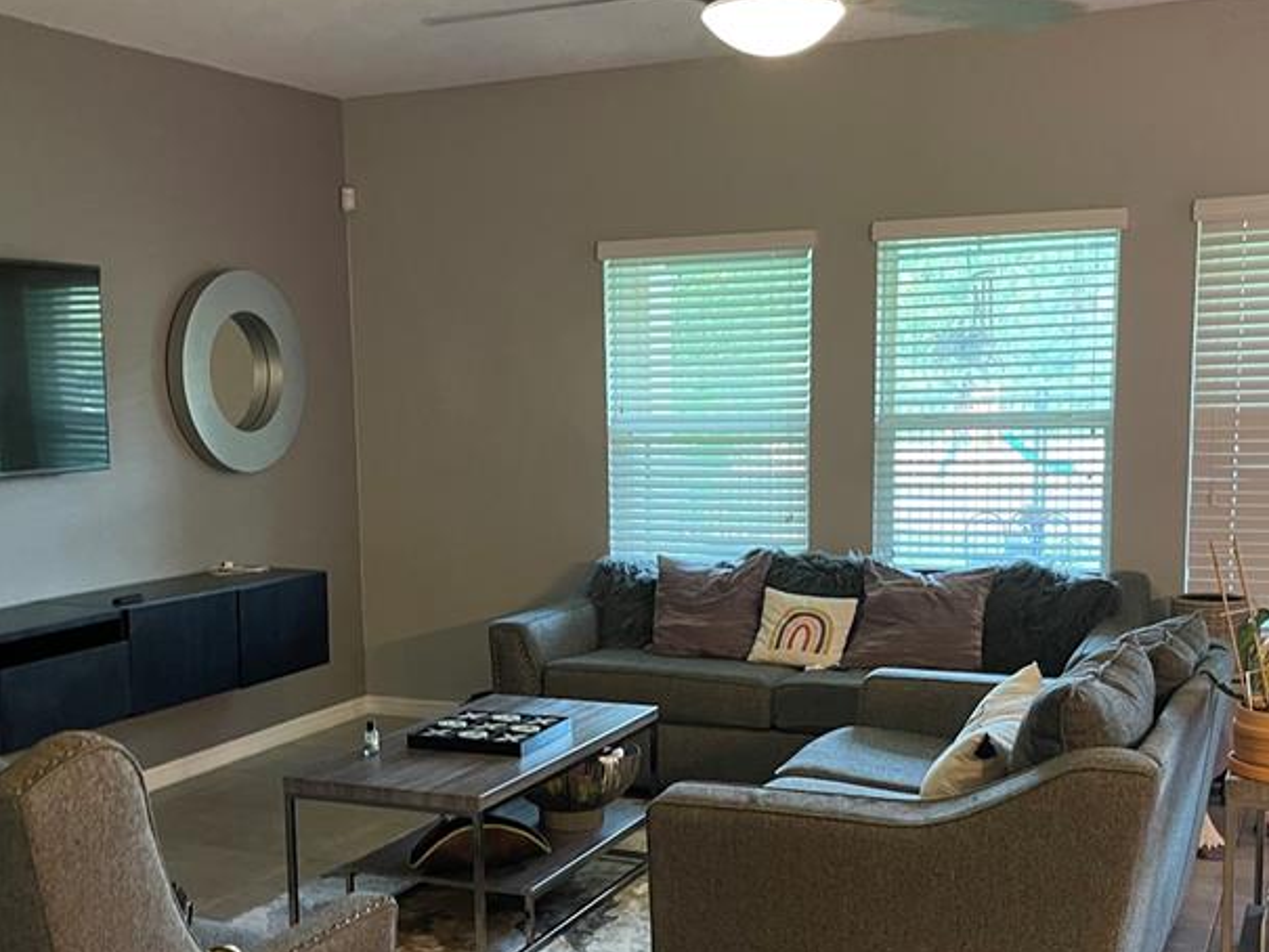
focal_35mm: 44
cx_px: 535
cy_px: 593
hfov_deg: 42.8
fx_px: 1613
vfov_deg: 32.7
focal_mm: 5.1
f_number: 1.6
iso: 500
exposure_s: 1/40
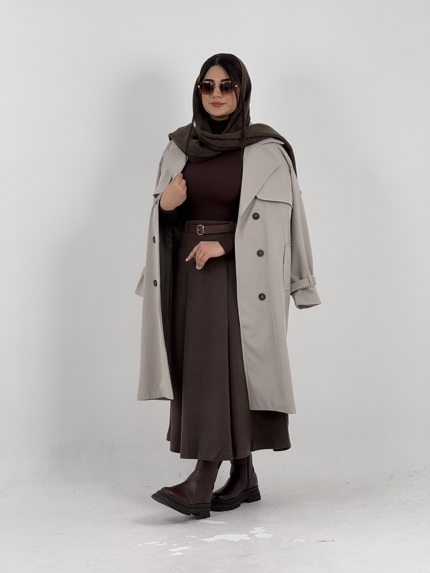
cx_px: 215
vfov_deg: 16.4
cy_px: 286
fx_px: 1988
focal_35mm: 120
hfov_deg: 12.3
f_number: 2.8
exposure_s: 1/159
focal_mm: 15.66
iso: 50
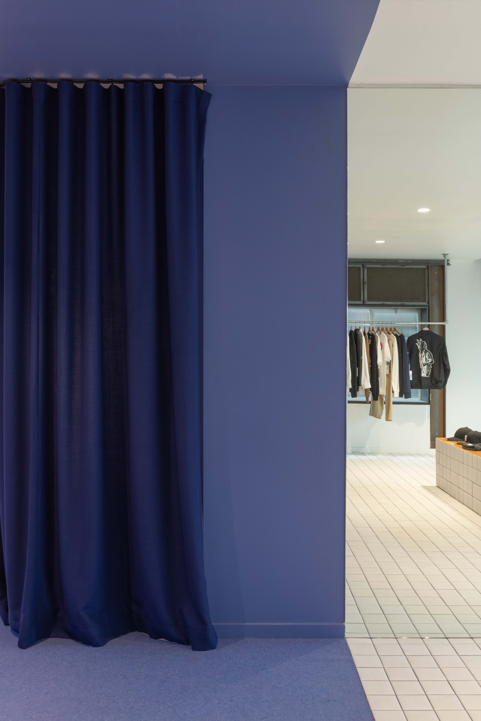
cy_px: 360
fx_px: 681
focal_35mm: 34
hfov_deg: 38.9
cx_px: 240
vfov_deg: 55.8
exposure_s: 1/3
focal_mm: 34
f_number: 13
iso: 200
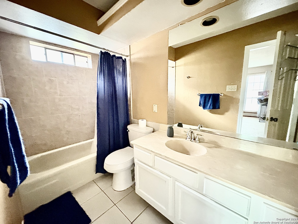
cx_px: 149
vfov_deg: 85.7
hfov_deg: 102.1
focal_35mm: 14
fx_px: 121
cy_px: 112
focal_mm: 2.22
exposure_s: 1/16
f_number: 2.2
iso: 2000
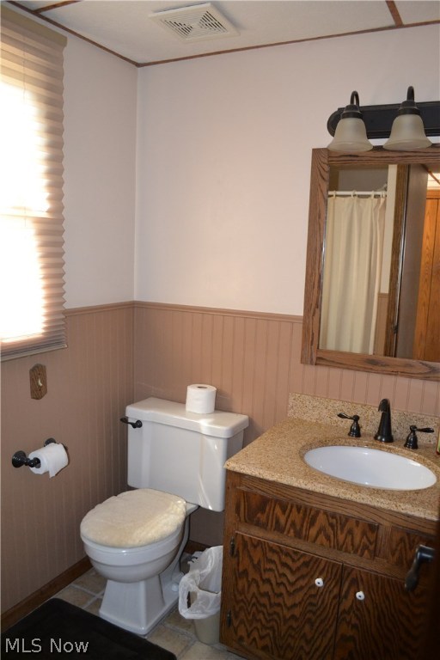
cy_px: 330
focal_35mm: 27
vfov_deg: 67.4
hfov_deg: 47.9
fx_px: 495
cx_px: 220
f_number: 3.5
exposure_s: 1/60
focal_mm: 18
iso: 1400
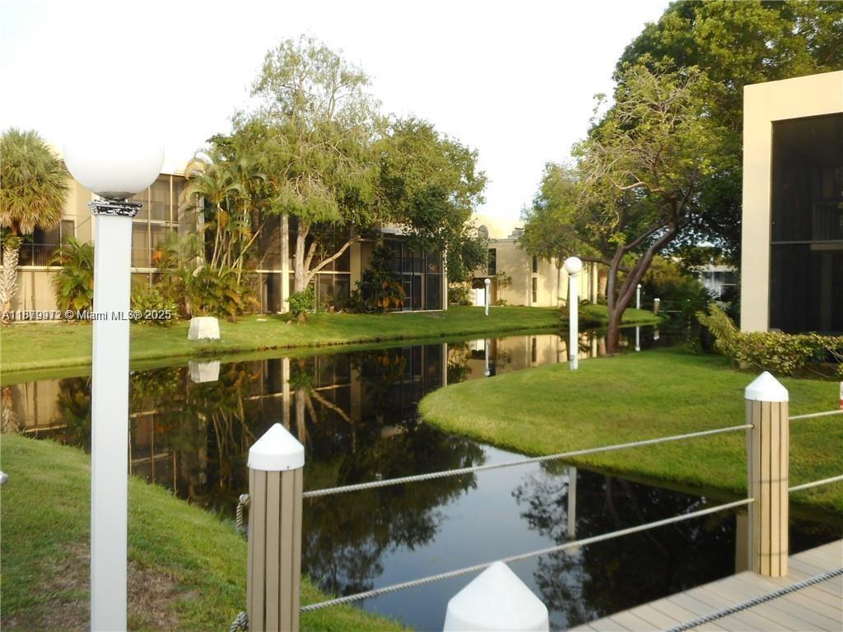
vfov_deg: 48.2
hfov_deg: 61.7
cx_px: 422
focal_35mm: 29
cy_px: 316
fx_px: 706
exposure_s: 1/100
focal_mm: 5.2
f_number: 4
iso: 80
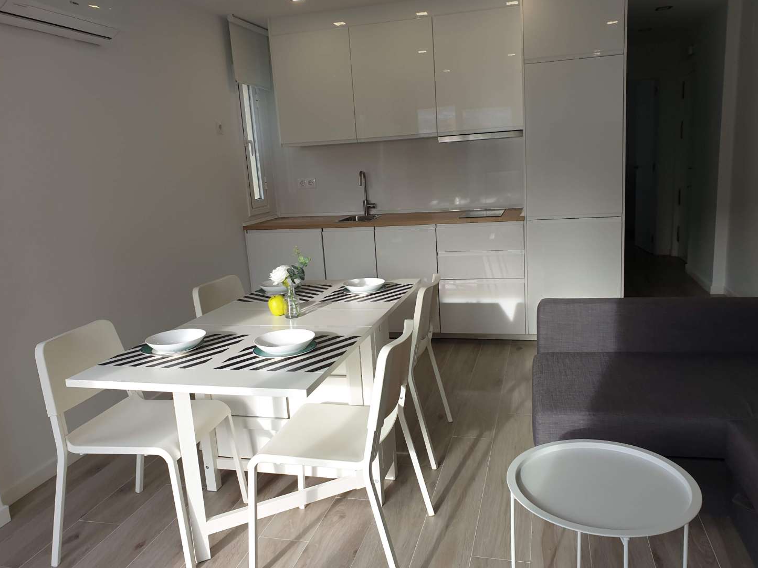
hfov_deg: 65.3
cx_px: 381
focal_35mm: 27
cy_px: 276
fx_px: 591
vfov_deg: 51.3
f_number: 2.4
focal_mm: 4.3
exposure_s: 1/156
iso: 50
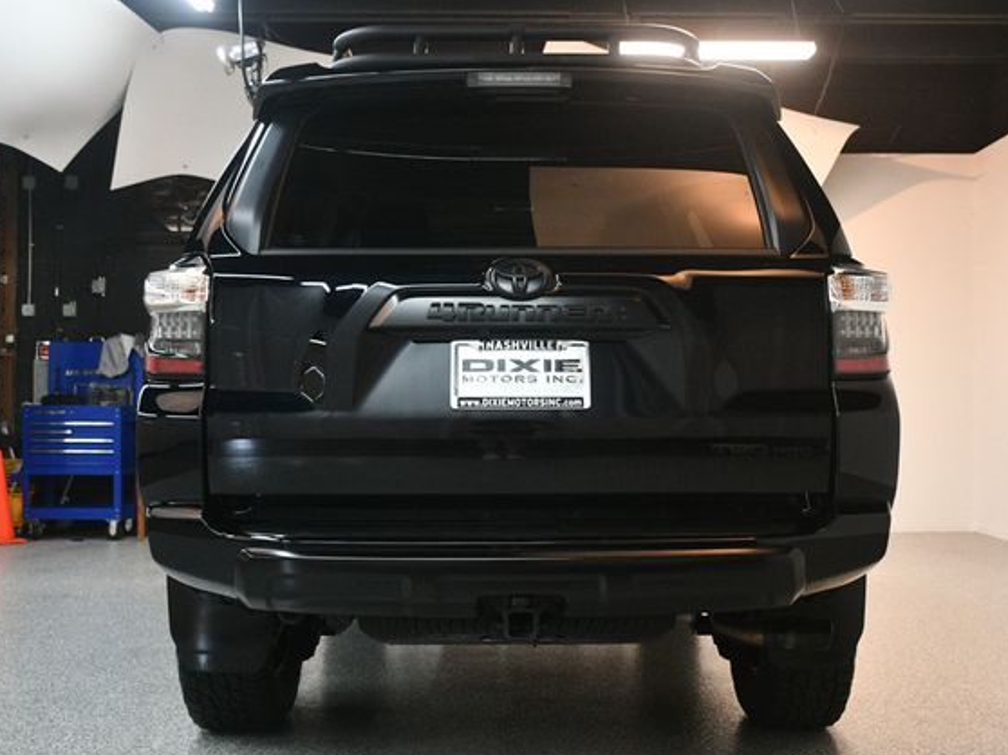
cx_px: 526
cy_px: 383
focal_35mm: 43
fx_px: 1252
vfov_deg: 33.6
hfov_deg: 43.9
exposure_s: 1/125
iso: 2200
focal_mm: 26
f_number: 3.8
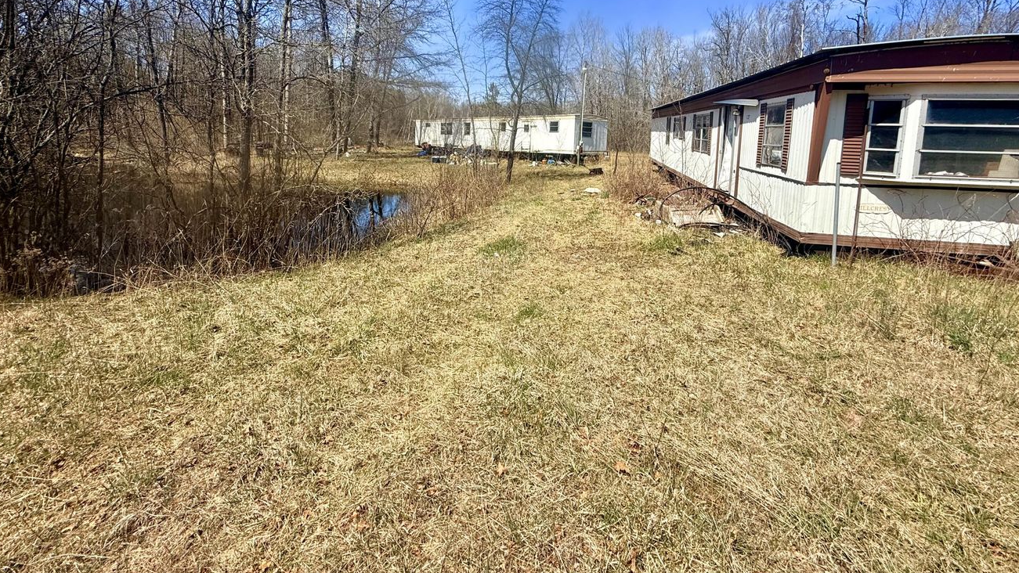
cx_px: 500
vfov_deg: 64.7
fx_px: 432
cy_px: 176
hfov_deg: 99.4
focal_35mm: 16
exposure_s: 1/1613
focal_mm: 2.22
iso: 50
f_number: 2.2
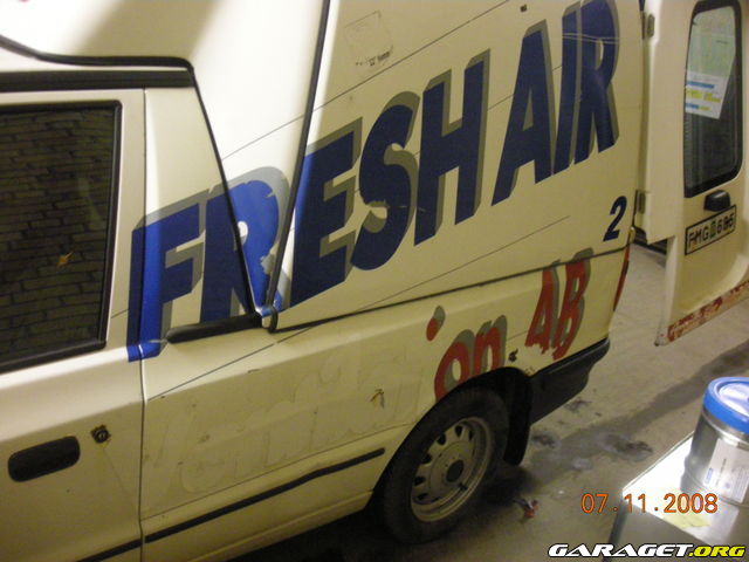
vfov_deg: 40.7
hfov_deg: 52.6
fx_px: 757
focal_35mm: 35
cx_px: 374
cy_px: 281
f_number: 2.8
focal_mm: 5.7
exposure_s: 1/17.3
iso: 400
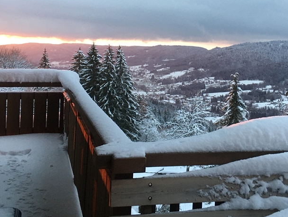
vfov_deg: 29.2
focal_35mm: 49
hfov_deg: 38.6
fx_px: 408
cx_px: 182
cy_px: 54
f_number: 2.2
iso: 64
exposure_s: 1/33
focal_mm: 4.15
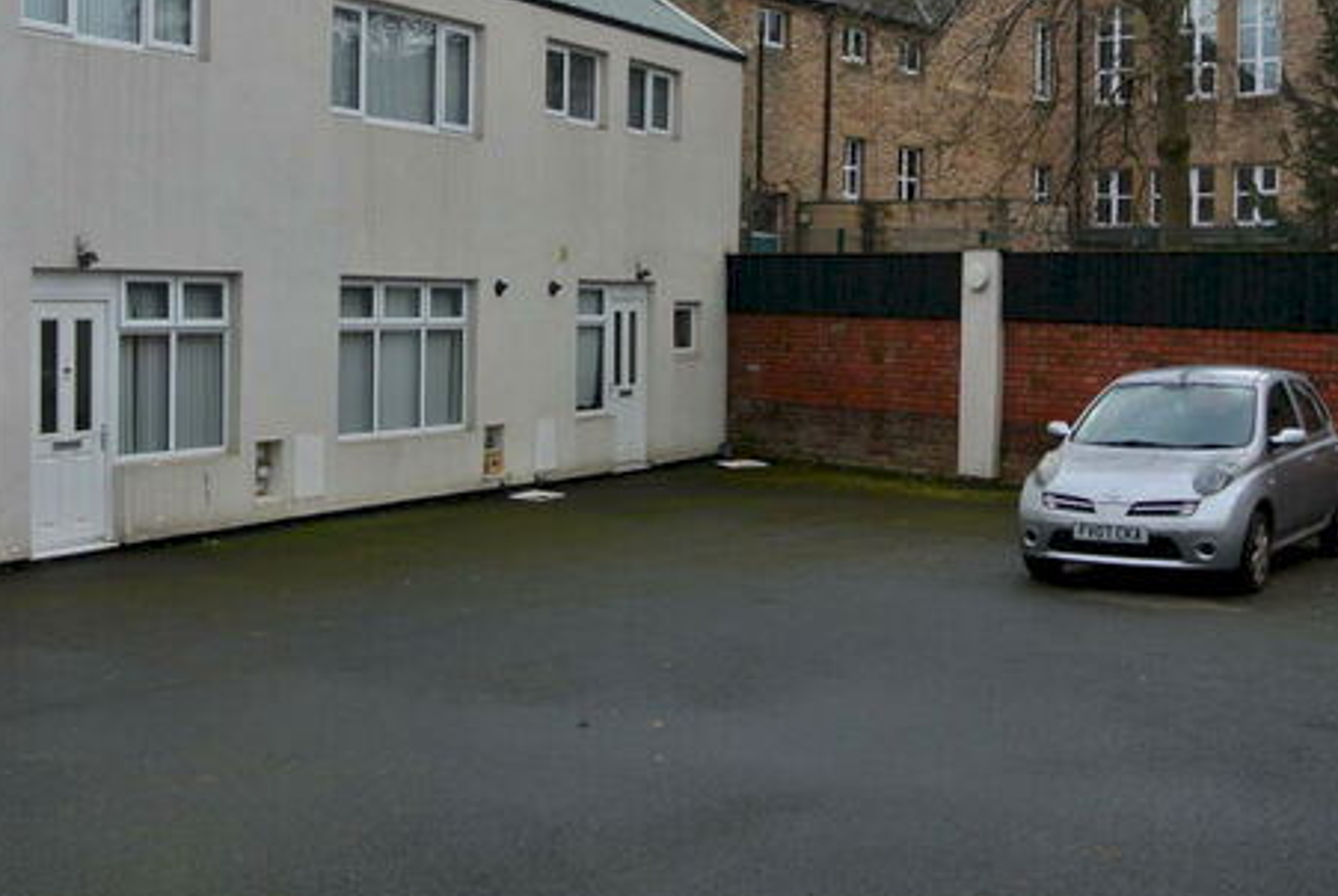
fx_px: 1675
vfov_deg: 29.9
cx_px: 546
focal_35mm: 45
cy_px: 353
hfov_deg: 43.4
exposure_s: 1/320
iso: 100
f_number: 3.5
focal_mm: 11
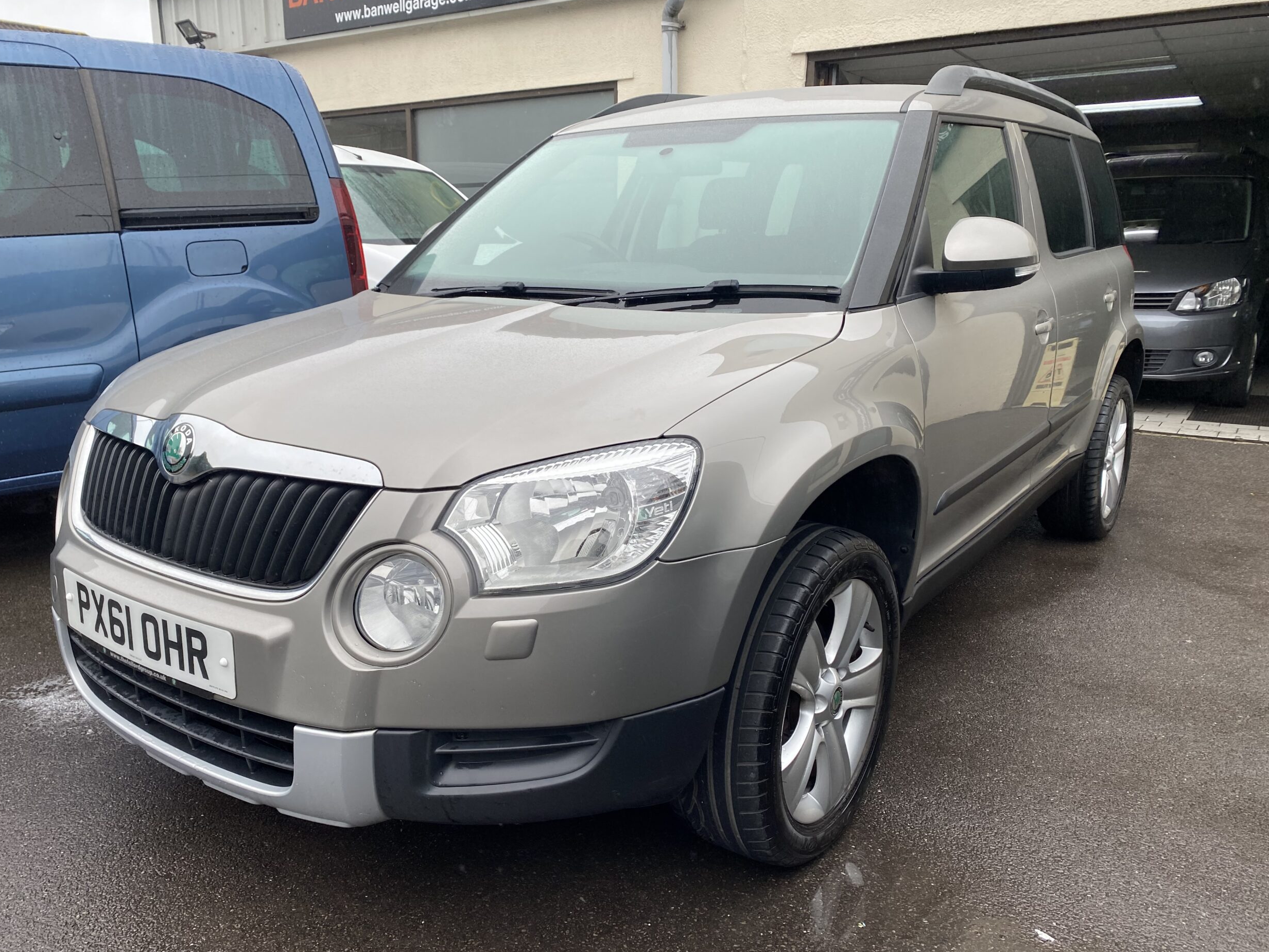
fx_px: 990
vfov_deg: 51.4
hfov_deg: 65.3
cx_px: 635
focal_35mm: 27
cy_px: 488
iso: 32
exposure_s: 1/201
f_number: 1.8
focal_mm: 4.25
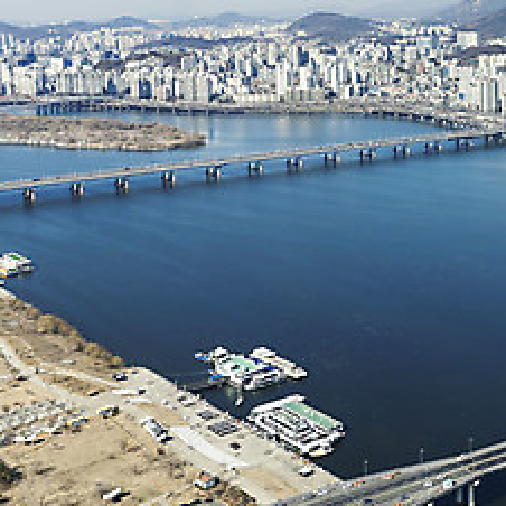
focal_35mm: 54
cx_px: 415
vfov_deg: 30.5
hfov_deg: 30.7
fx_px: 893
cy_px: 69
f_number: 13
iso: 500
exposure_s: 1/500
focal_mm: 24
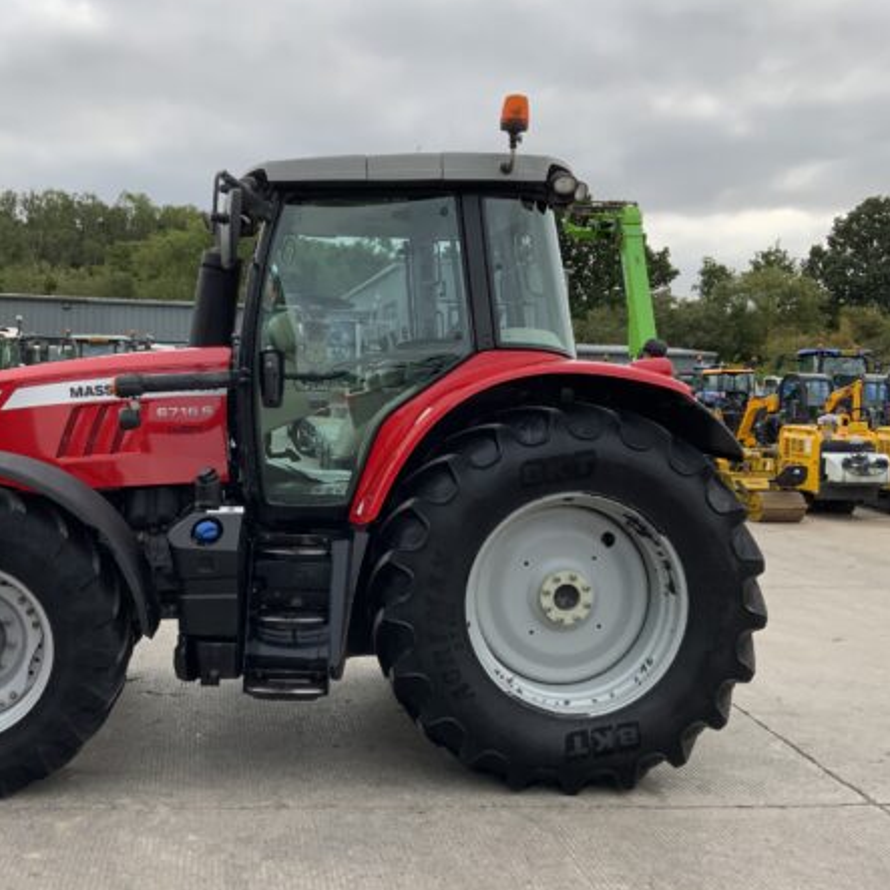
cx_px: 350
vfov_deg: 44.9
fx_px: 1076
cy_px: 426
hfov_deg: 44.7
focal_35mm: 37
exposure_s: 1/1279
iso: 16
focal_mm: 3
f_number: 1.8
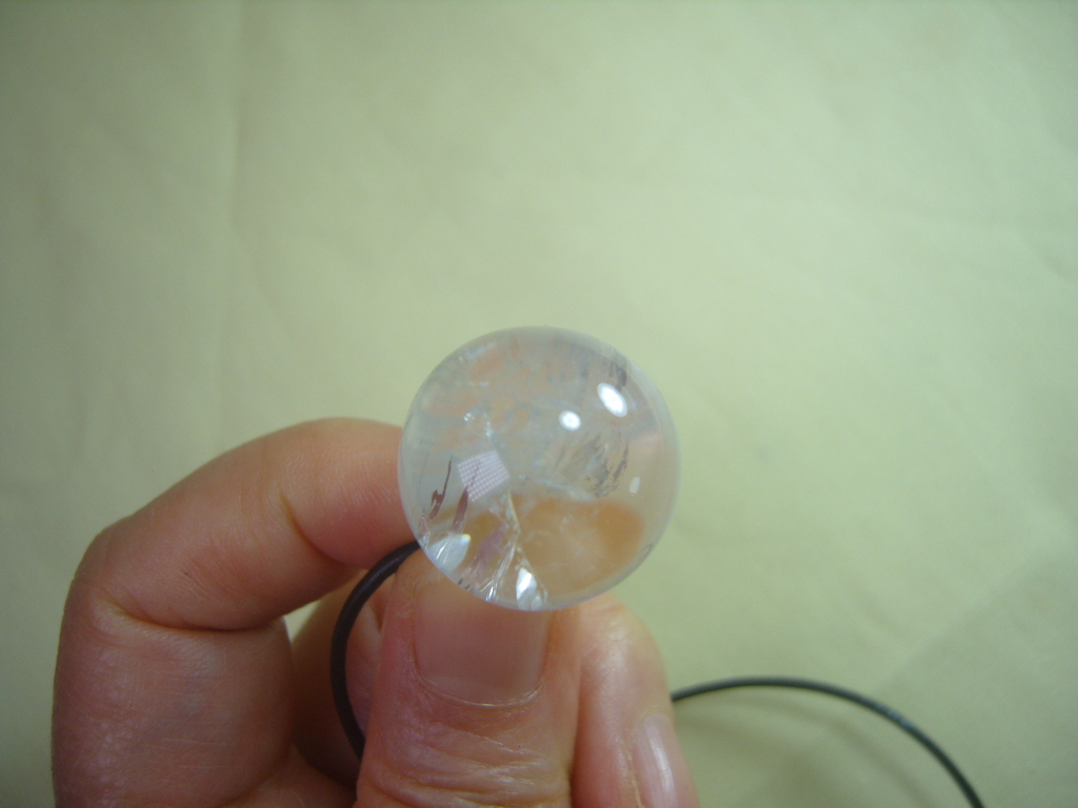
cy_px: 404
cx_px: 539
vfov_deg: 40.7
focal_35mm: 35
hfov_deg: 52.6
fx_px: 1090
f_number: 7.1
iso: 80
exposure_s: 1/180
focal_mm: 7.4
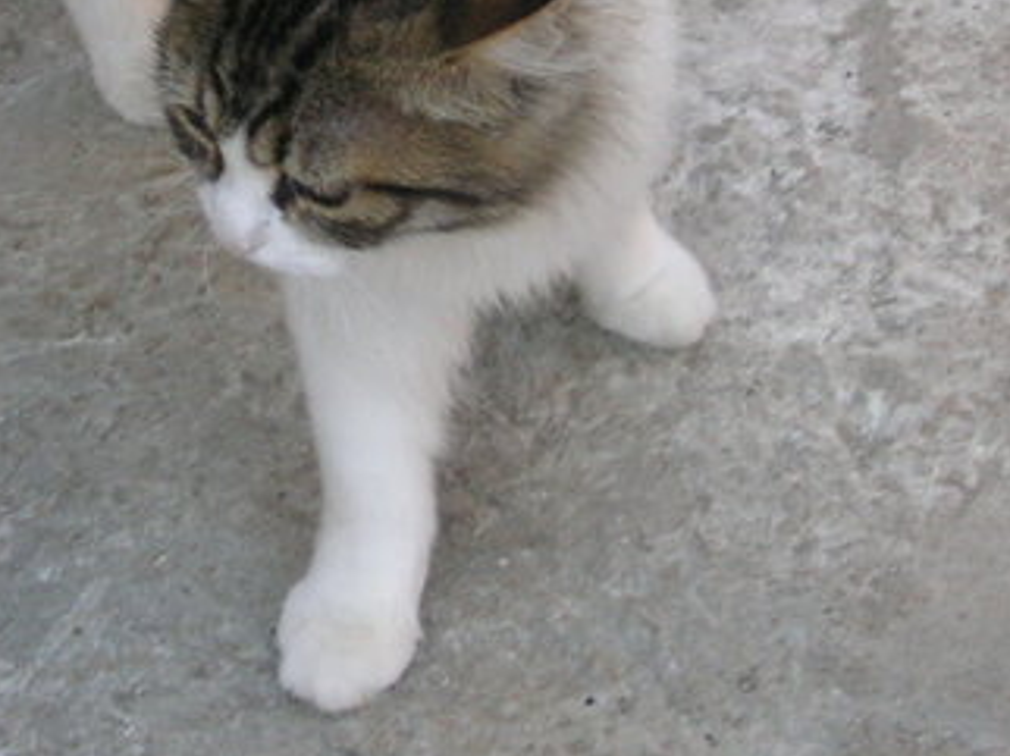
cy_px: 78
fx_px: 2682
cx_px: 320
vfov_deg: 15.9
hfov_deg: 21.2
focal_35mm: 92
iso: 50
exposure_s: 1/250
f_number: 2.8
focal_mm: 6.1
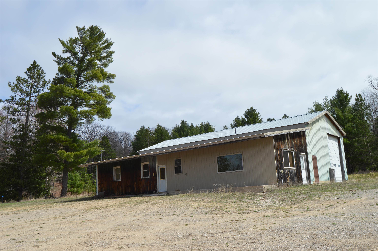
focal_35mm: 33
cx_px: 189
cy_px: 126
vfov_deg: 39.9
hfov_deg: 57.3
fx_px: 346
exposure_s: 1/320
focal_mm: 22
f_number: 9
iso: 100
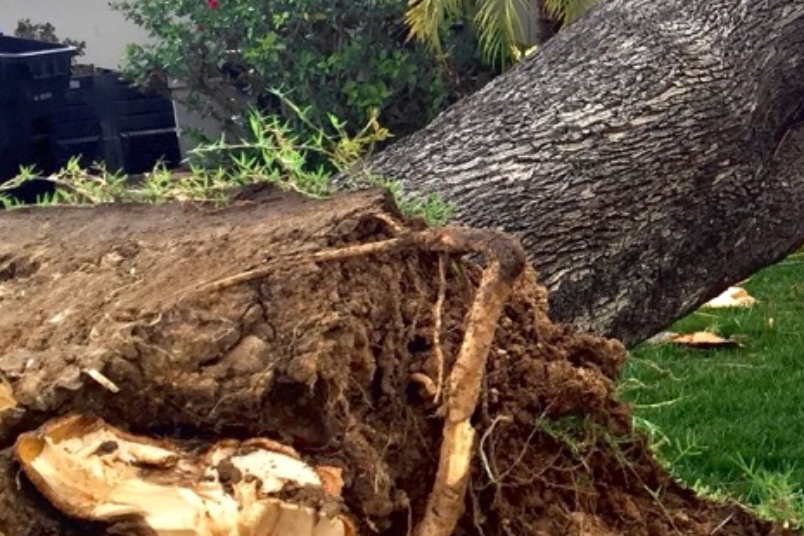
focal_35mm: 83
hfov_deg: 22.7
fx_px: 1854
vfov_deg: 16.4
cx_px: 944
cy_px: 166
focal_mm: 4.15
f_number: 2.2
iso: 32
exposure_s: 1/60
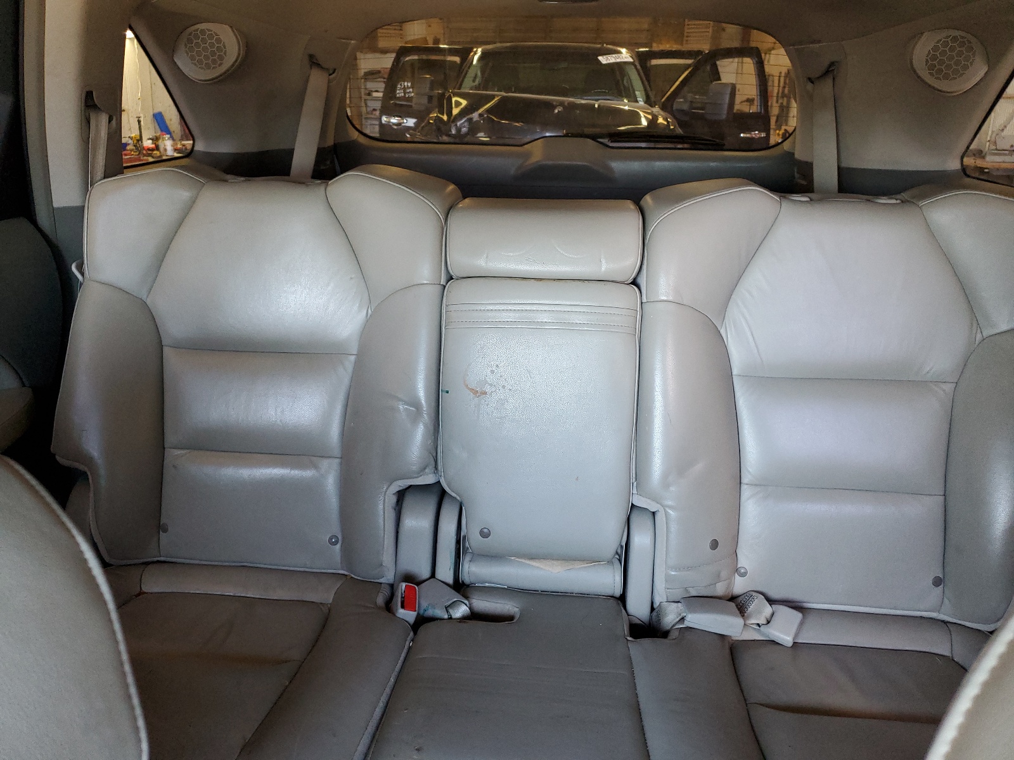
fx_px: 762
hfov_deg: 67.3
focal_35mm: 26
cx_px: 507
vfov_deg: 53.1
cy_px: 380
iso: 174
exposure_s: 1/60.2
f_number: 1.5
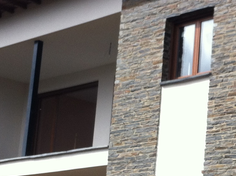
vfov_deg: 12.1
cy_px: 132
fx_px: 830
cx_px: 225
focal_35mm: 122
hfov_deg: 15.9
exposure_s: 1/914
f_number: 2.8
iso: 80
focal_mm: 3.85
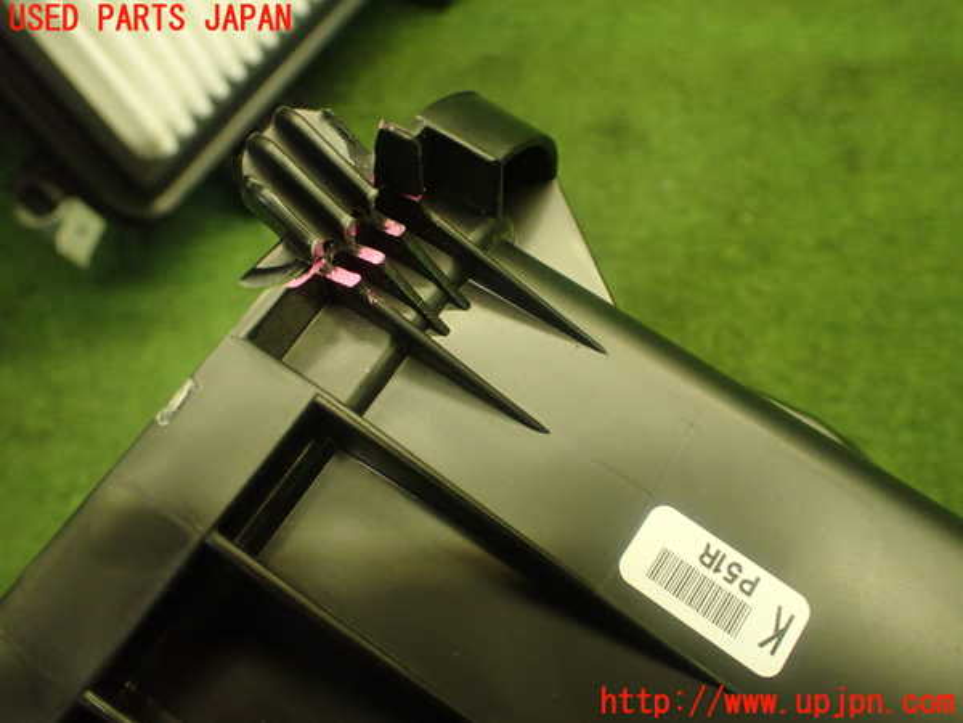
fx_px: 835
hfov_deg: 60.0
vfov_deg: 46.8
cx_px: 482
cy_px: 362
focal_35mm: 30
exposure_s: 1/125
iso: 640
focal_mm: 5.4
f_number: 2.3
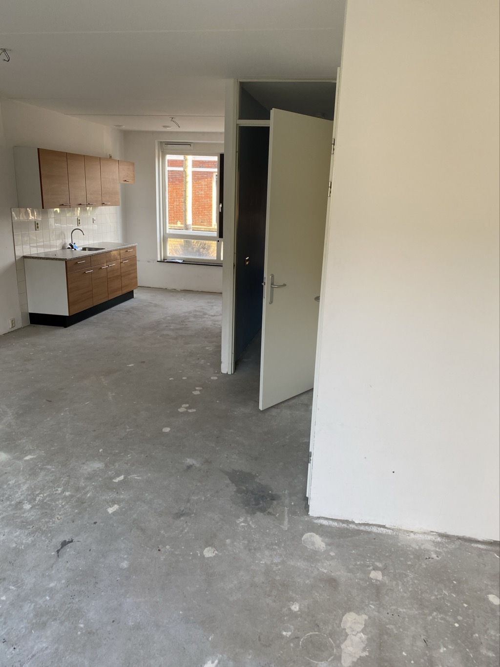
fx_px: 501
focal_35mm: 26
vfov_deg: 67.3
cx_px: 250
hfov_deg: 53.1
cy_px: 334
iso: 80
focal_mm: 4.25
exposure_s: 1/121
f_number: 1.8
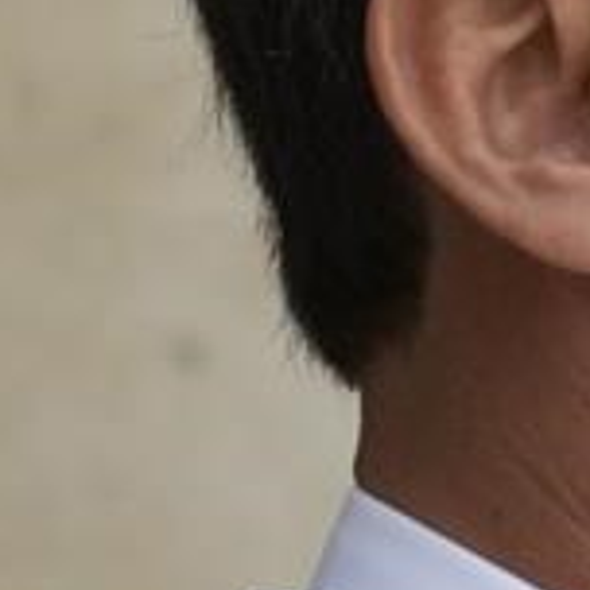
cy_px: 413
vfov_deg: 1.0
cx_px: 1471
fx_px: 32434
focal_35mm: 1682
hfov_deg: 1.0
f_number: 5.6
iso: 800
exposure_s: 1/2500
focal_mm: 294
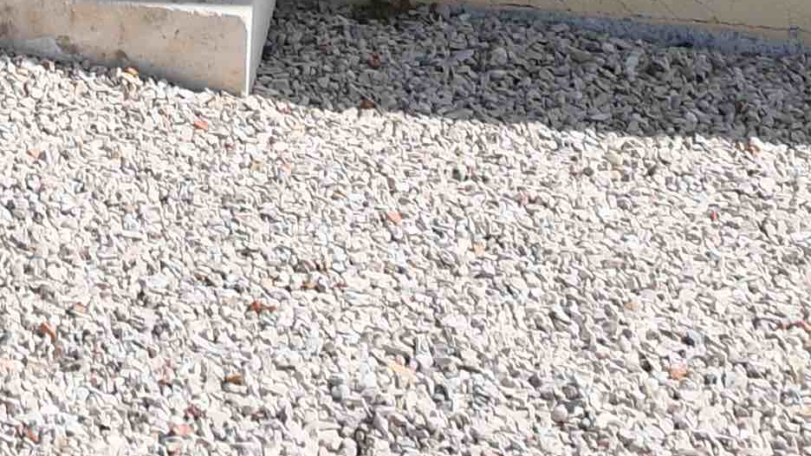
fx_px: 4020
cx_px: -471
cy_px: -1043
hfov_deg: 11.0
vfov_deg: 5.9
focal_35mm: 187
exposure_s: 1/1250
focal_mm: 20
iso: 160
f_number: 5.6
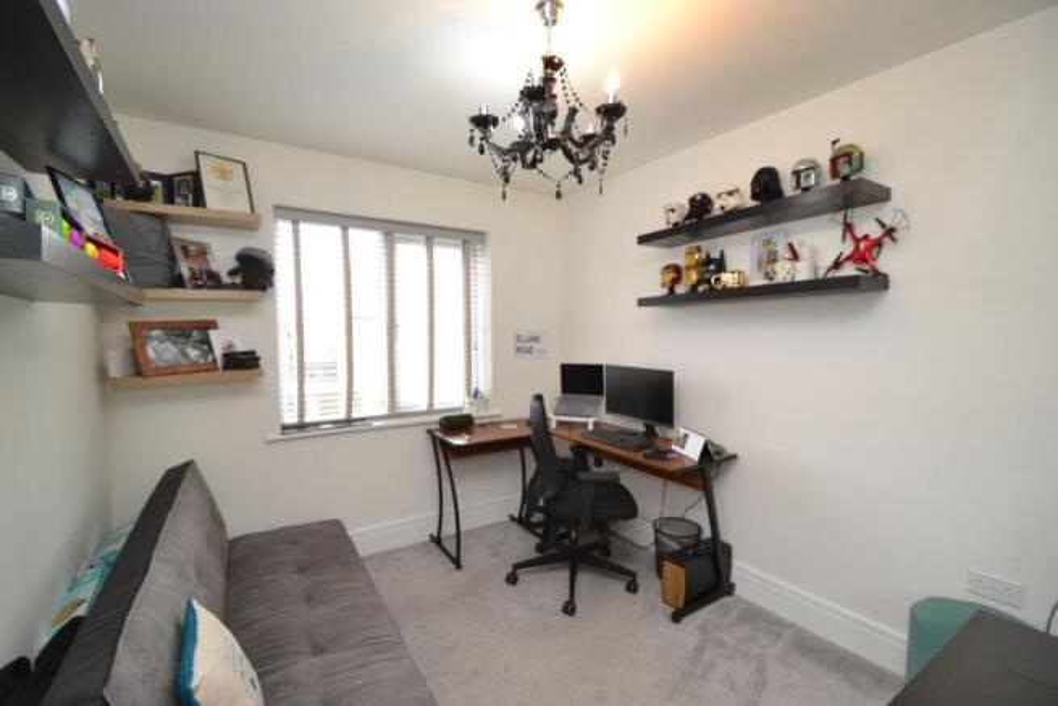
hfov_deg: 100.4
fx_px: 441
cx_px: 529
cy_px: 353
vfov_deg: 77.4
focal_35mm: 15
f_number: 3.5
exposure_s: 1/60
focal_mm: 10
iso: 800
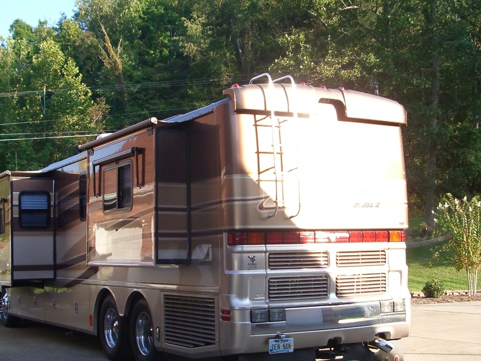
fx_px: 764
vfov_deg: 26.5
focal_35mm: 55
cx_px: 230
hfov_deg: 34.9
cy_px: 211
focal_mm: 5.8
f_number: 2.6
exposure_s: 1/250
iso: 80
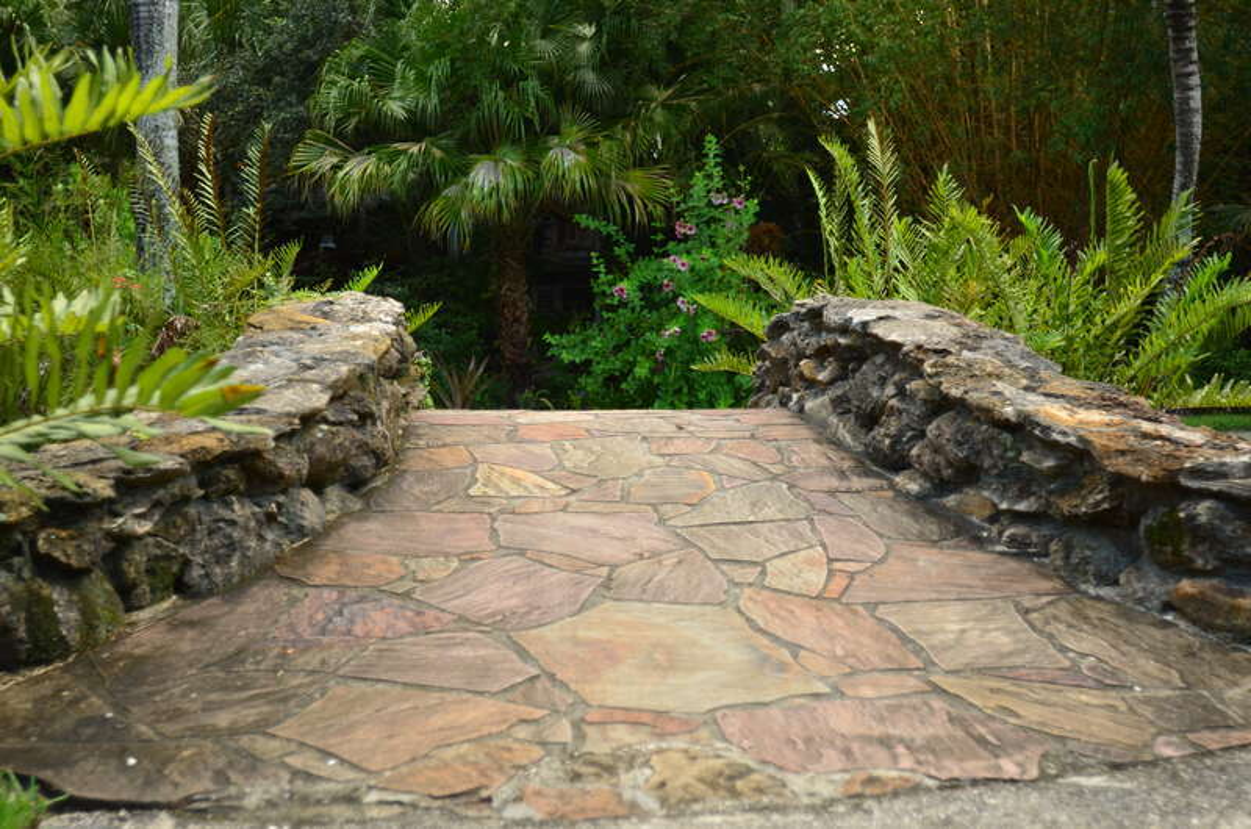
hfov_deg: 46.5
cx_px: 626
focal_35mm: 42
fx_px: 1457
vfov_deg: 31.8
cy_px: 414
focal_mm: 28
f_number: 2.8
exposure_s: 1/250
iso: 250
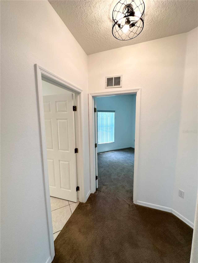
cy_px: 132
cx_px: 99
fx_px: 107
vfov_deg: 102.1
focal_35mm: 14
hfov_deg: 85.7
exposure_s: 1/120
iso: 125
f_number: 2.2
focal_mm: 2.22
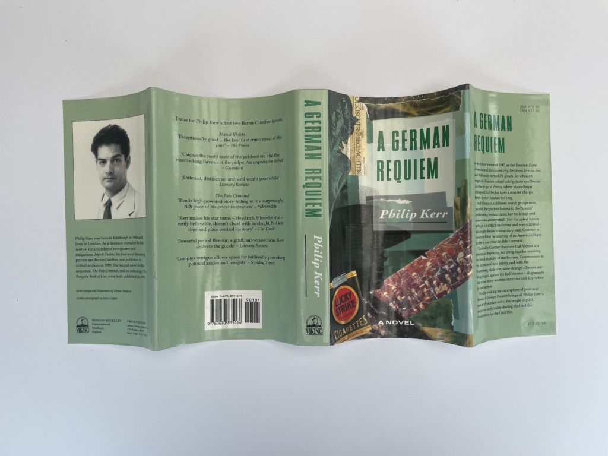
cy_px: 228
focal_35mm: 26
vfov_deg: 53.1
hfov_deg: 67.3
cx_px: 304
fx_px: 457
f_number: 1.6
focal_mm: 4.2
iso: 32
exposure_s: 1/427
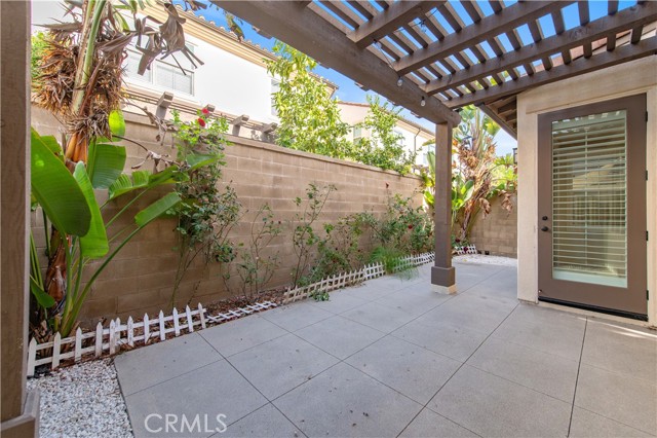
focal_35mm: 14
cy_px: 219
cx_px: 328
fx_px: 255
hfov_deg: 104.3
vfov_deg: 81.1
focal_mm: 14
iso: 200
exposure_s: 1/250
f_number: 4.5
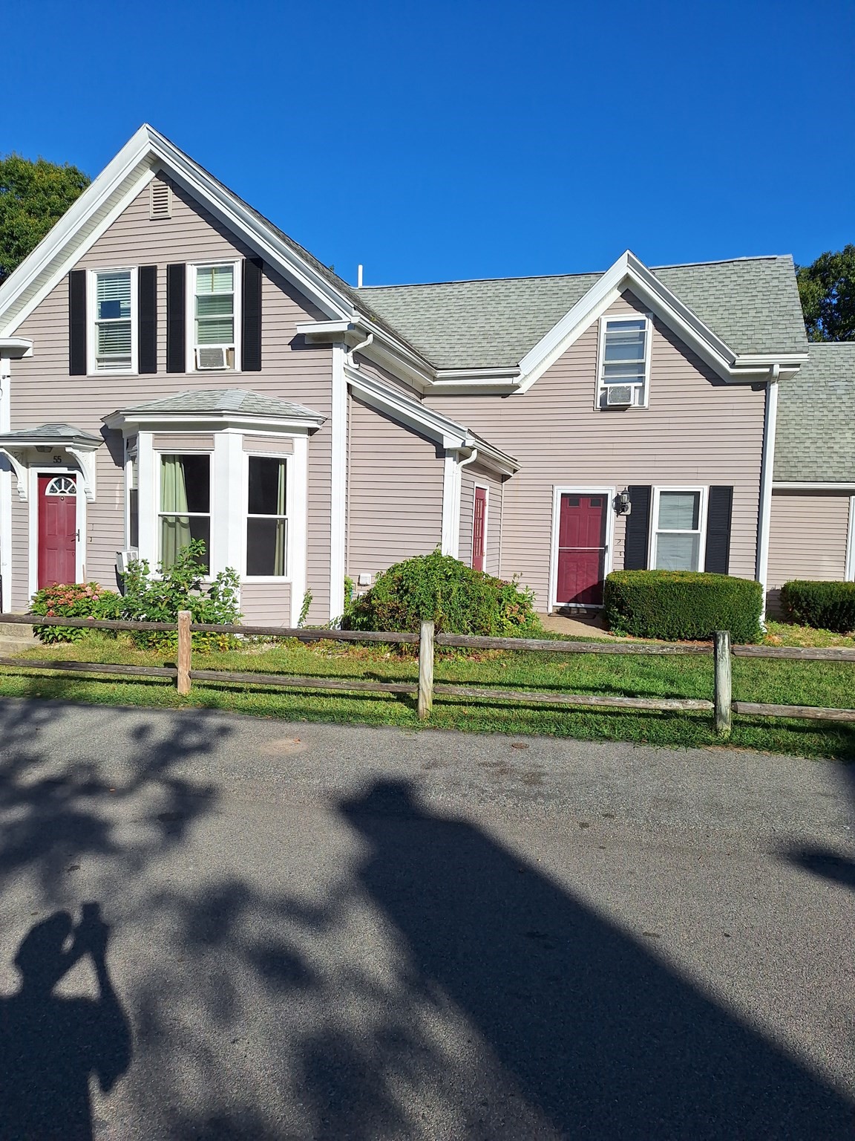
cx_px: 428
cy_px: 570
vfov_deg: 73.9
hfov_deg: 58.9
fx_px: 757
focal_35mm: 23
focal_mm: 5.54
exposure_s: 1/4717
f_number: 1.8
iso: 40
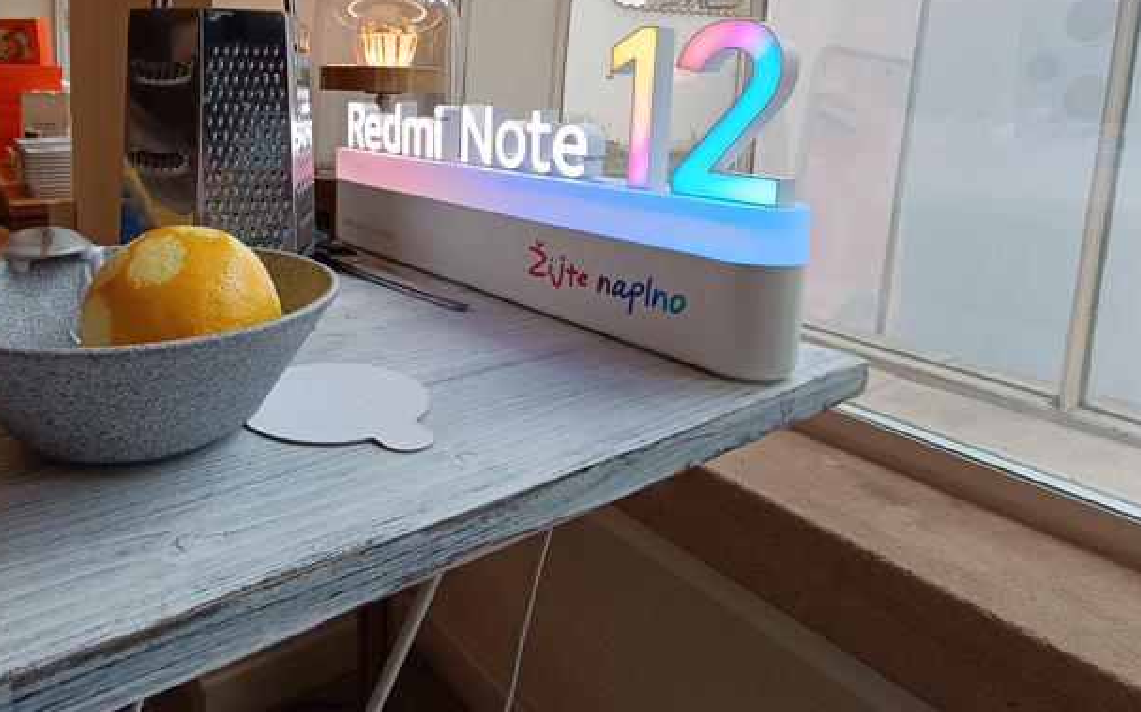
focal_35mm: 24
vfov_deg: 49.5
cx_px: 423
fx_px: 746
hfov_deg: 73.5
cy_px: 199
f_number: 2.2
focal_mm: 1.66
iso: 62
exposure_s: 1/100
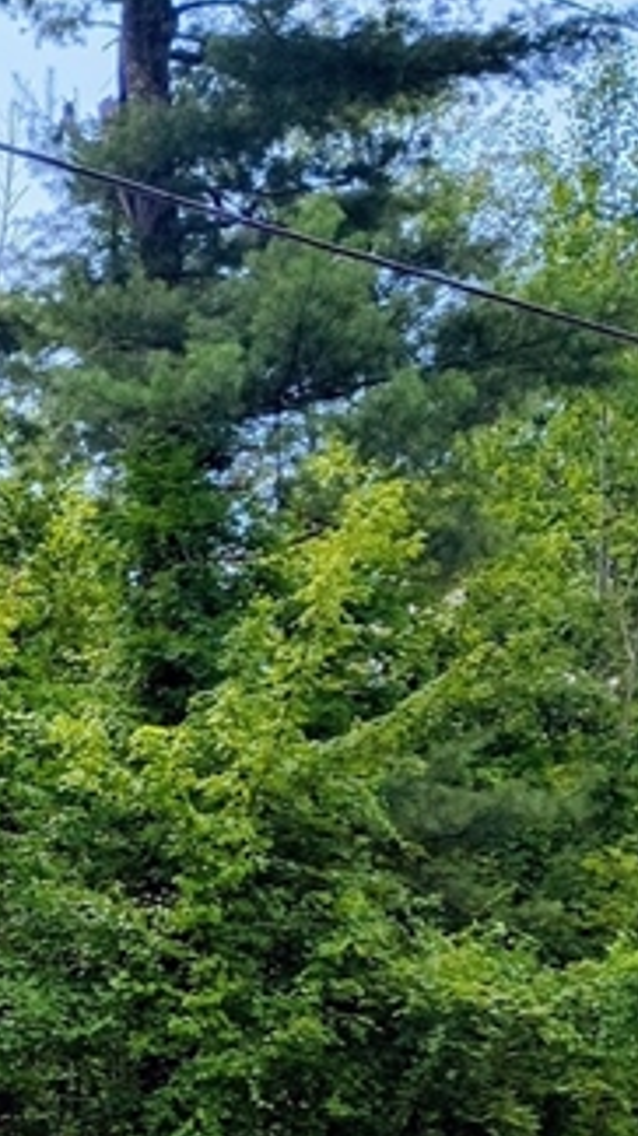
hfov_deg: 12.6
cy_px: 1048
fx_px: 2589
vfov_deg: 24.0
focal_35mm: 86
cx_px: -554
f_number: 1.7
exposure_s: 1/826
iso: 100
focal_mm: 4.68
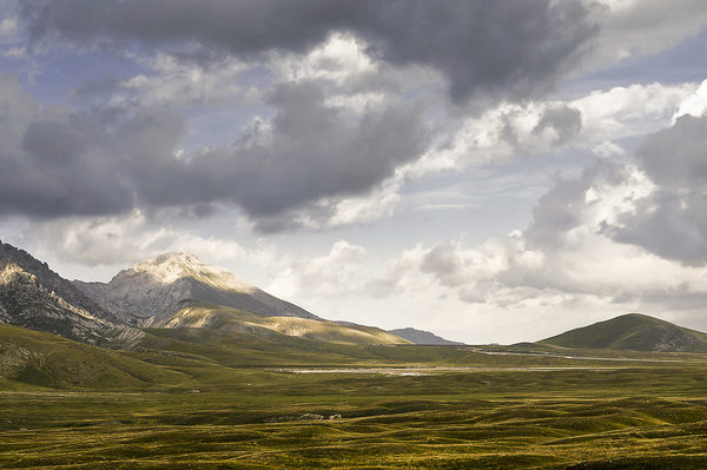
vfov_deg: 24.2
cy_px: 235
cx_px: 354
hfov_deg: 35.7
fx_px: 1099
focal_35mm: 56
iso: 100
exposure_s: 1/100
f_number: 16
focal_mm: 56
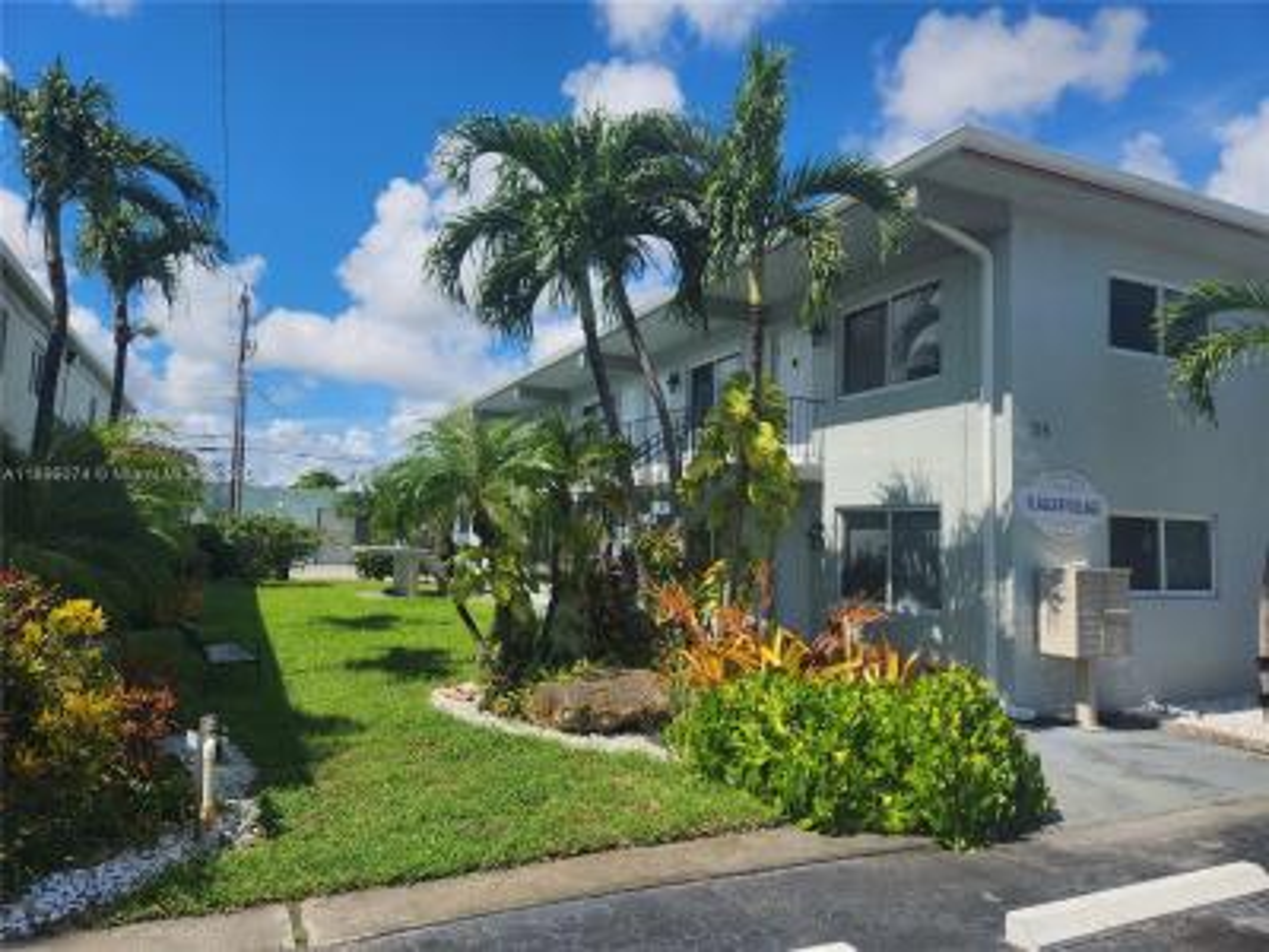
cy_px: 476
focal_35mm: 23
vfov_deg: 58.9
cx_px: 634
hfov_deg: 73.9
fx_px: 843
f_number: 1.8
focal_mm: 5.4
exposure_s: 1/2650
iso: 20
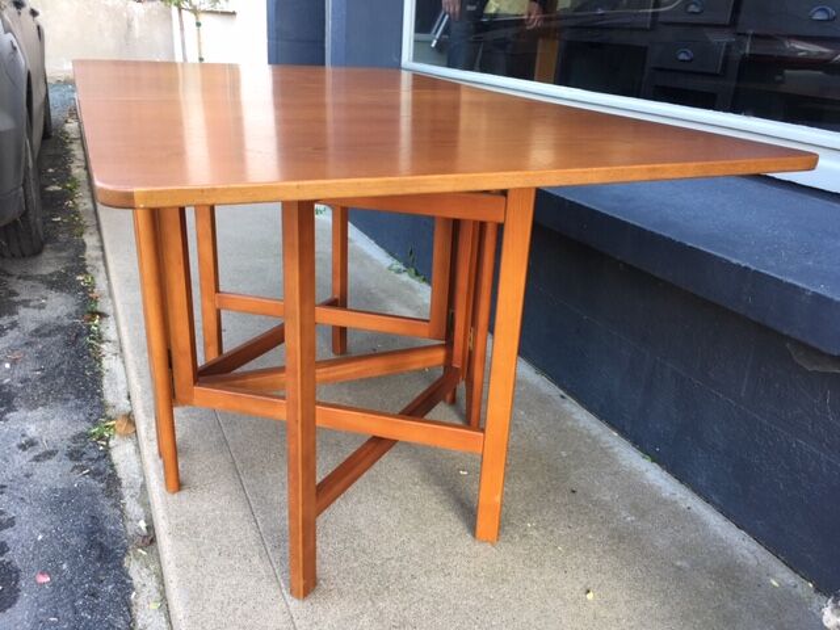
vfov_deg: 48.2
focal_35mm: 29
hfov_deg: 61.7
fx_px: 704
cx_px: 420
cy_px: 315
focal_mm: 4.15
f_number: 2.2
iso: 32
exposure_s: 1/50
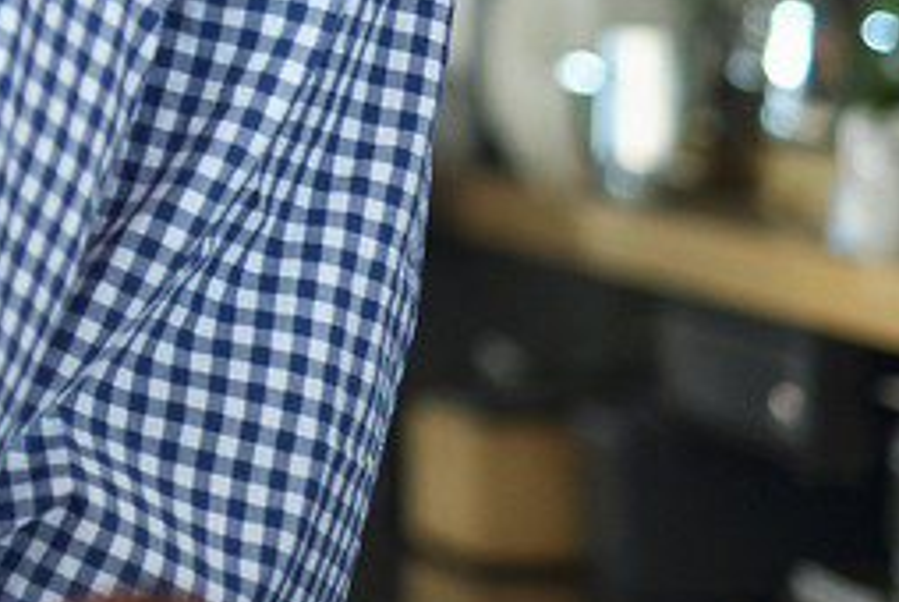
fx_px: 6250
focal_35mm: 250
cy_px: -425
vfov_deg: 5.4
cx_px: -842
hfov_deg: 7.9
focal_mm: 35
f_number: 2
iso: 200
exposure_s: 1/100
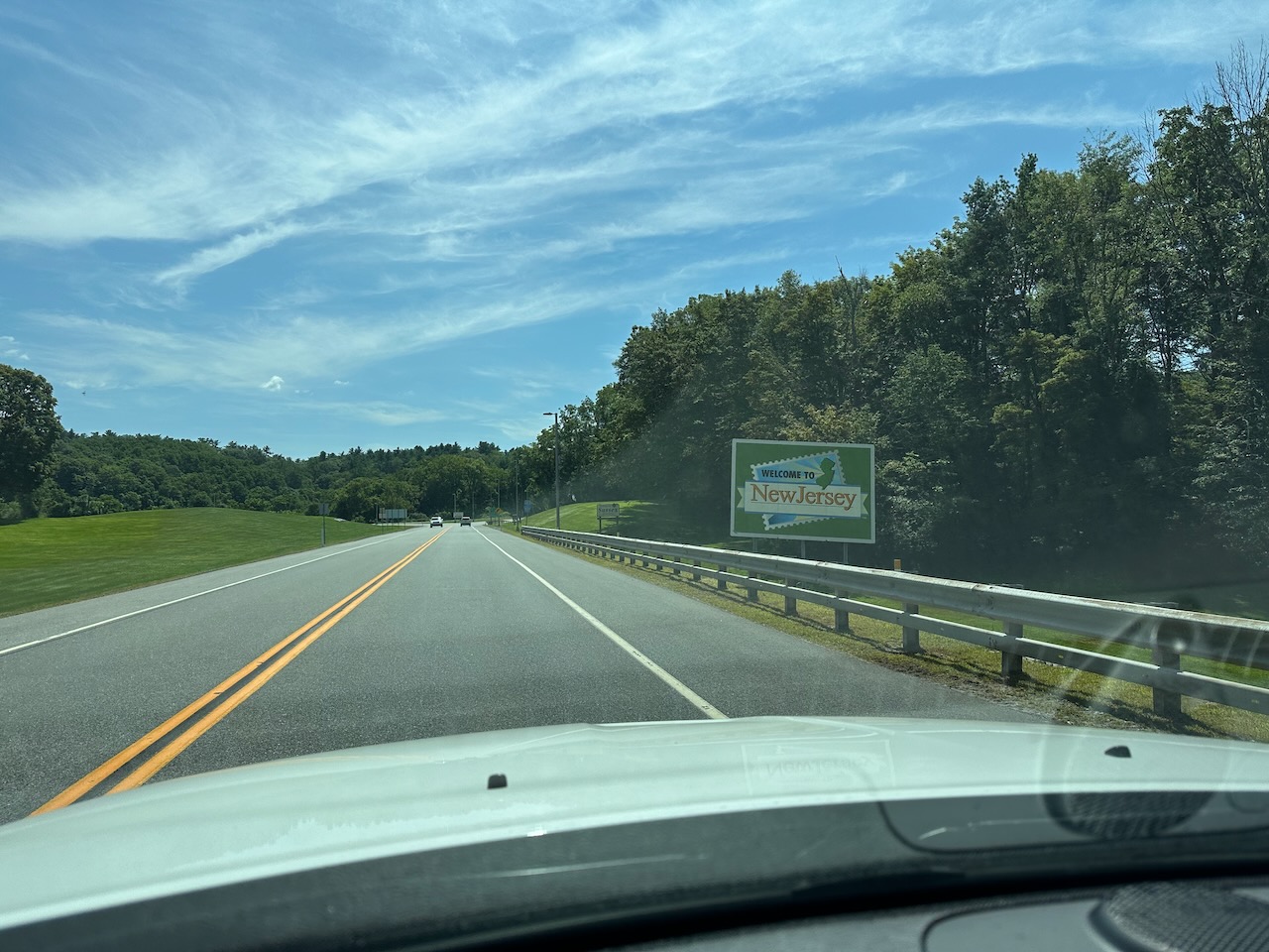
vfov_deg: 56.8
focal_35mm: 24
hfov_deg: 71.6
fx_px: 880
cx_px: 634
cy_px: 476
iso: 80
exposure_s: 1/7042
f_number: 1.78
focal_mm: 6.86
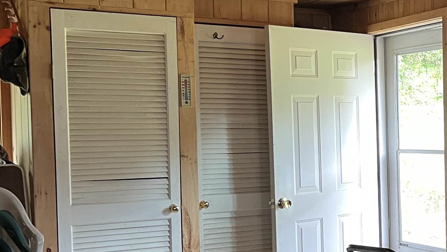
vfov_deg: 18.0
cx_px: 407
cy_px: 168
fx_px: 794
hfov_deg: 30.0
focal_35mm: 67
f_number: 1.5
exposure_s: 1/60
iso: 250
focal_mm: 5.7
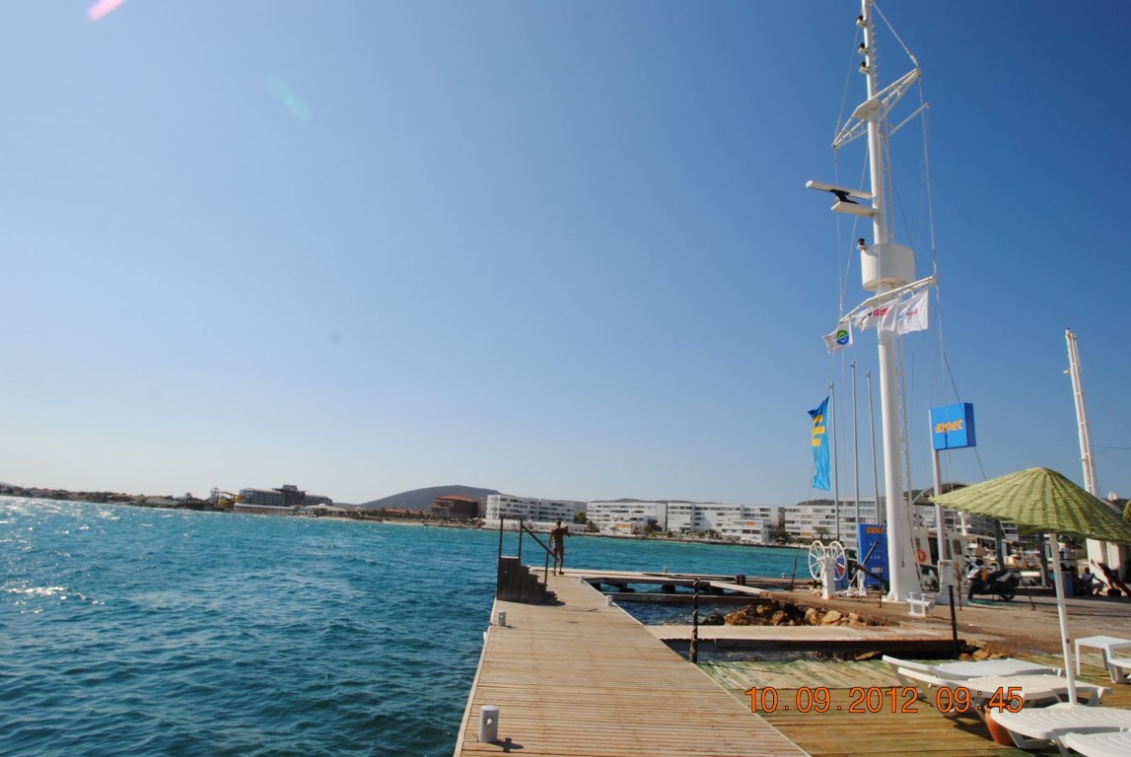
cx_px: 566
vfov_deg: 59.6
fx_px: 661
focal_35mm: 21
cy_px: 378
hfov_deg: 81.1
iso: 100
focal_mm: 14
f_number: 9
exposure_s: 1/320
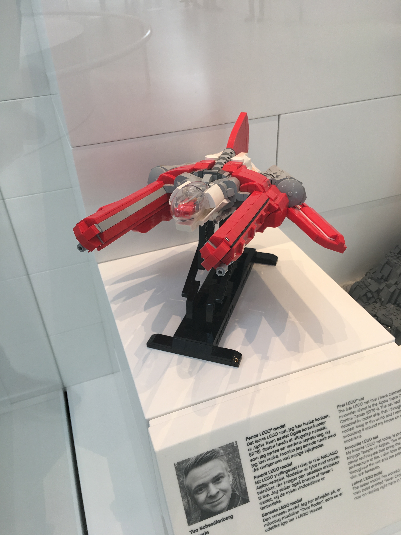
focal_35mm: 29
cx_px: 200
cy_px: 268
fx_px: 448
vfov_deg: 61.7
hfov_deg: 48.2
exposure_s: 1/50
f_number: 2.2
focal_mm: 4.15
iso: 25
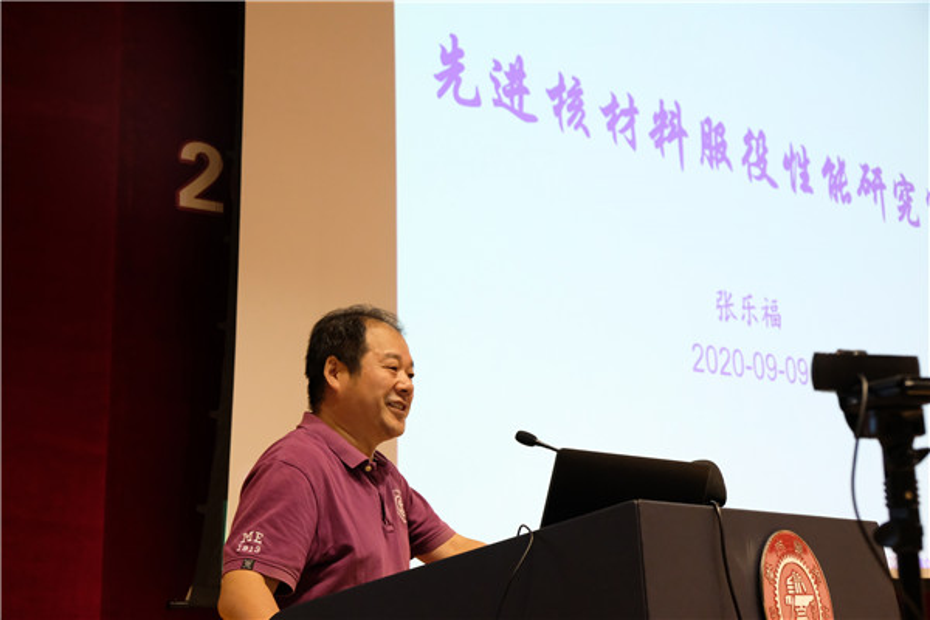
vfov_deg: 29.9
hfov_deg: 43.6
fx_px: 1162
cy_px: 310
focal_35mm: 45
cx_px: 465
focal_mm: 30.2
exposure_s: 1/120
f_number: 5.6
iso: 5000
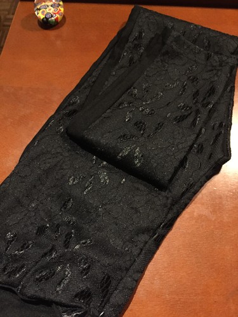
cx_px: 119
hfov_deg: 48.2
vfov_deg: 61.7
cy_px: 158
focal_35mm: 29
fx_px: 266
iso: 500
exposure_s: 1/17
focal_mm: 4.15
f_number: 2.2
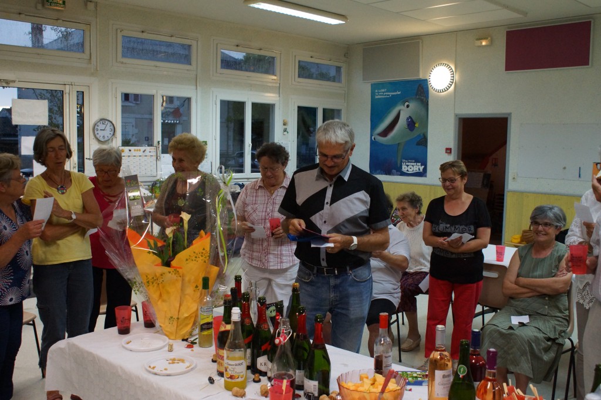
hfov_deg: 53.1
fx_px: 601
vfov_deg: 36.8
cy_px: 200
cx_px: 300
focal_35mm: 36
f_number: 4.5
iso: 1600
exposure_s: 1/160
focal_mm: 24
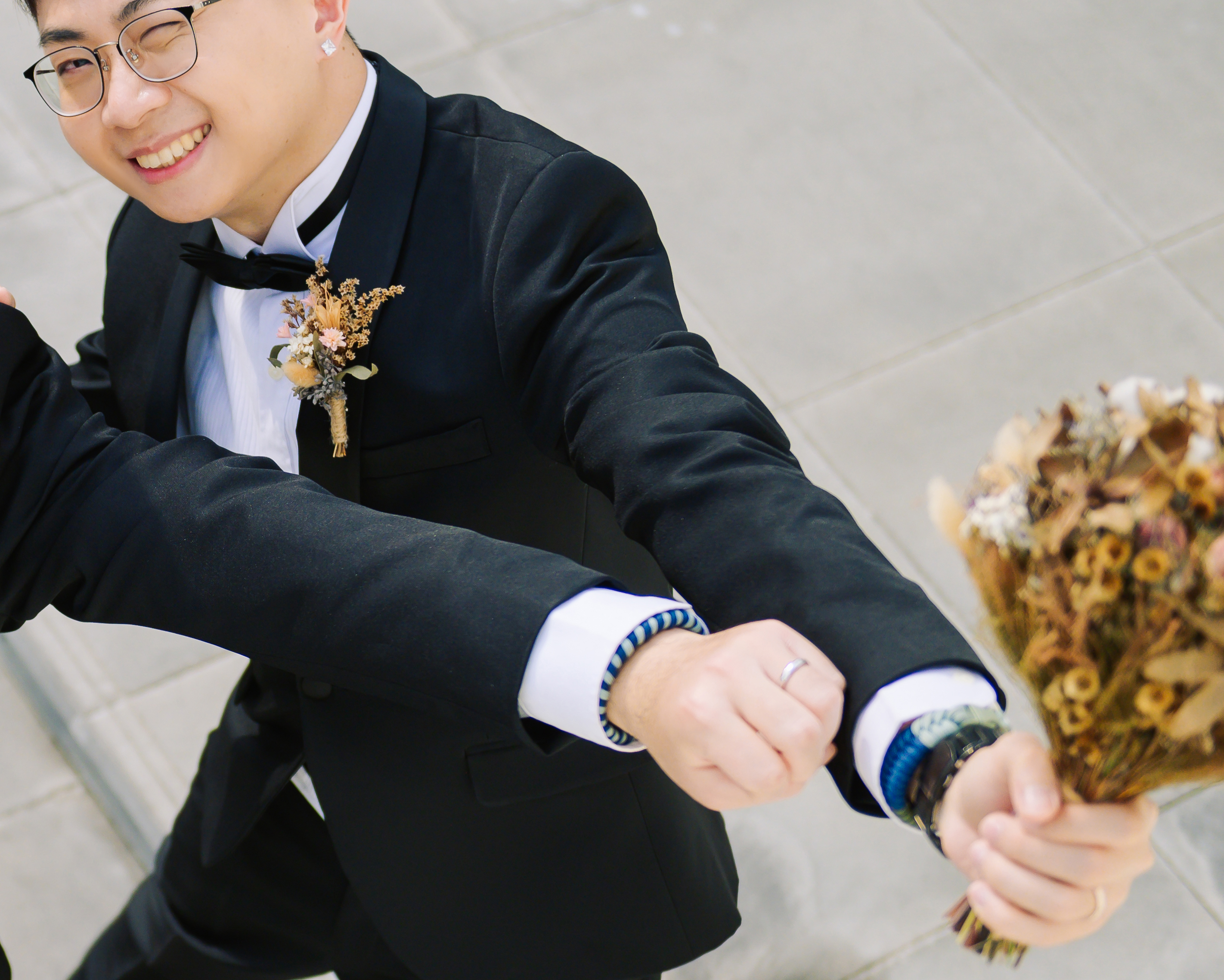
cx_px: 29
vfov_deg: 16.2
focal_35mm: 95
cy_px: 604
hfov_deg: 19.6
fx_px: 3442
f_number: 3.2
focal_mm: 48
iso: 400
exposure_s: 1/5000
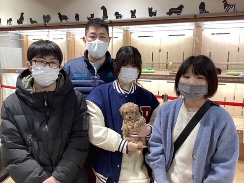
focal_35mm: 31
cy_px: 92
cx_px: 122
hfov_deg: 58.4
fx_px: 219
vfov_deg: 45.4
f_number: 2.4
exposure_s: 1/50
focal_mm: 3.3
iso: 100
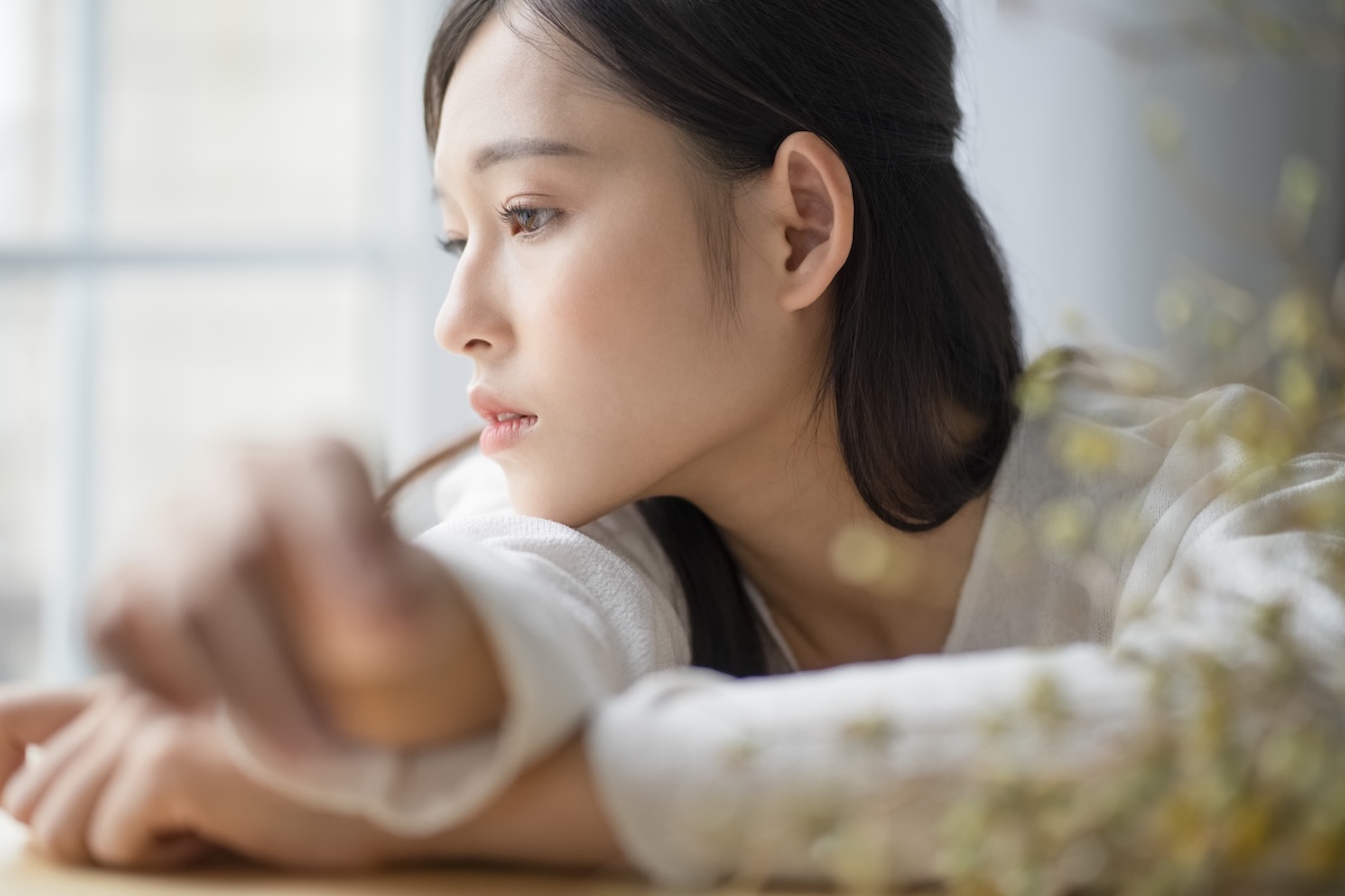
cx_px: 672
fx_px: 3175
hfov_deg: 23.9
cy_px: 448
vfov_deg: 16.1
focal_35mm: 85
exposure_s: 1/500
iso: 200
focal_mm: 85
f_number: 2.2
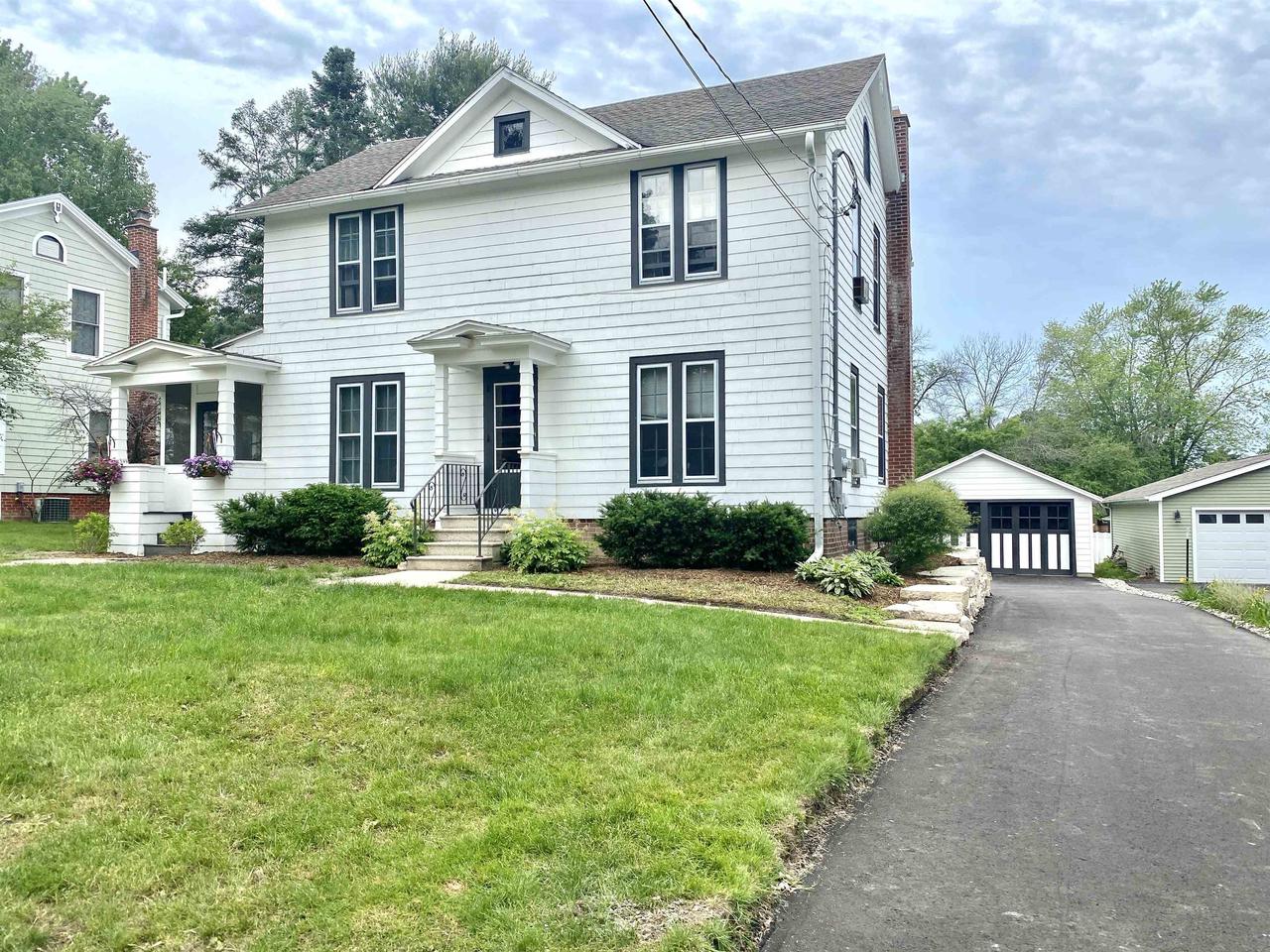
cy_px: 476
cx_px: 635
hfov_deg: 67.3
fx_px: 954
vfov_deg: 53.1
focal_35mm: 26
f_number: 1.8
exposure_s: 1/1565
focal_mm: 4.25
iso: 32
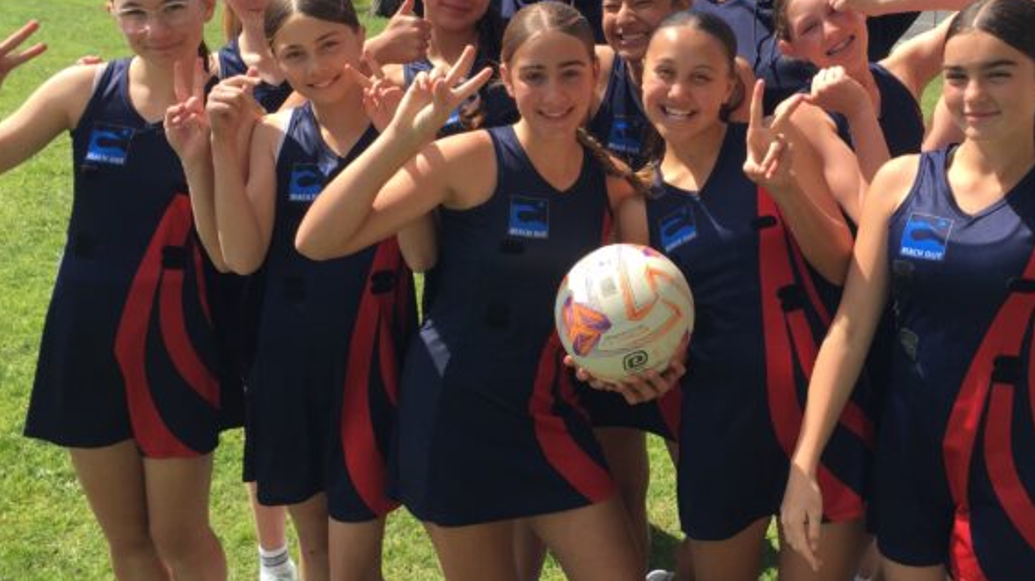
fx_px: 1180
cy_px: 158
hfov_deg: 47.0
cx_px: 637
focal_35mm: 43
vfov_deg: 27.4
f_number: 2.2
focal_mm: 4.15
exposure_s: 1/1163
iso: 32
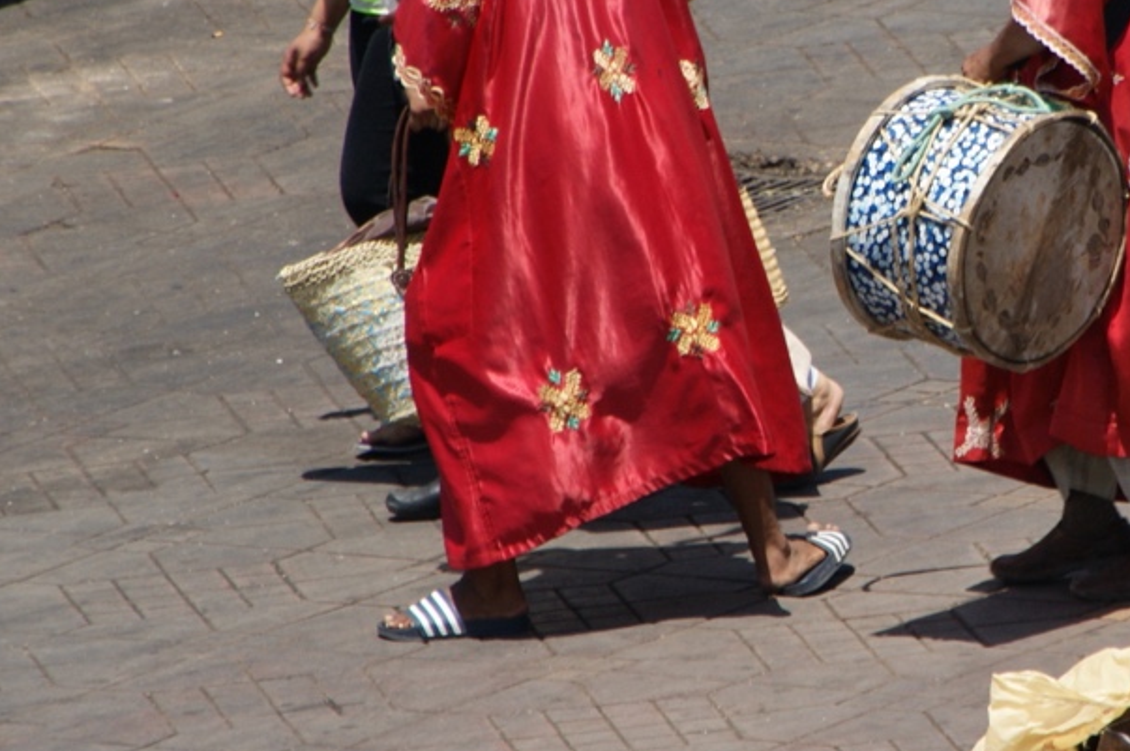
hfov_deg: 2.6
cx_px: 988
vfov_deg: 1.7
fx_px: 24964
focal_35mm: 796
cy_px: 217
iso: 100
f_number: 7.1
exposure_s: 1/320
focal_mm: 200
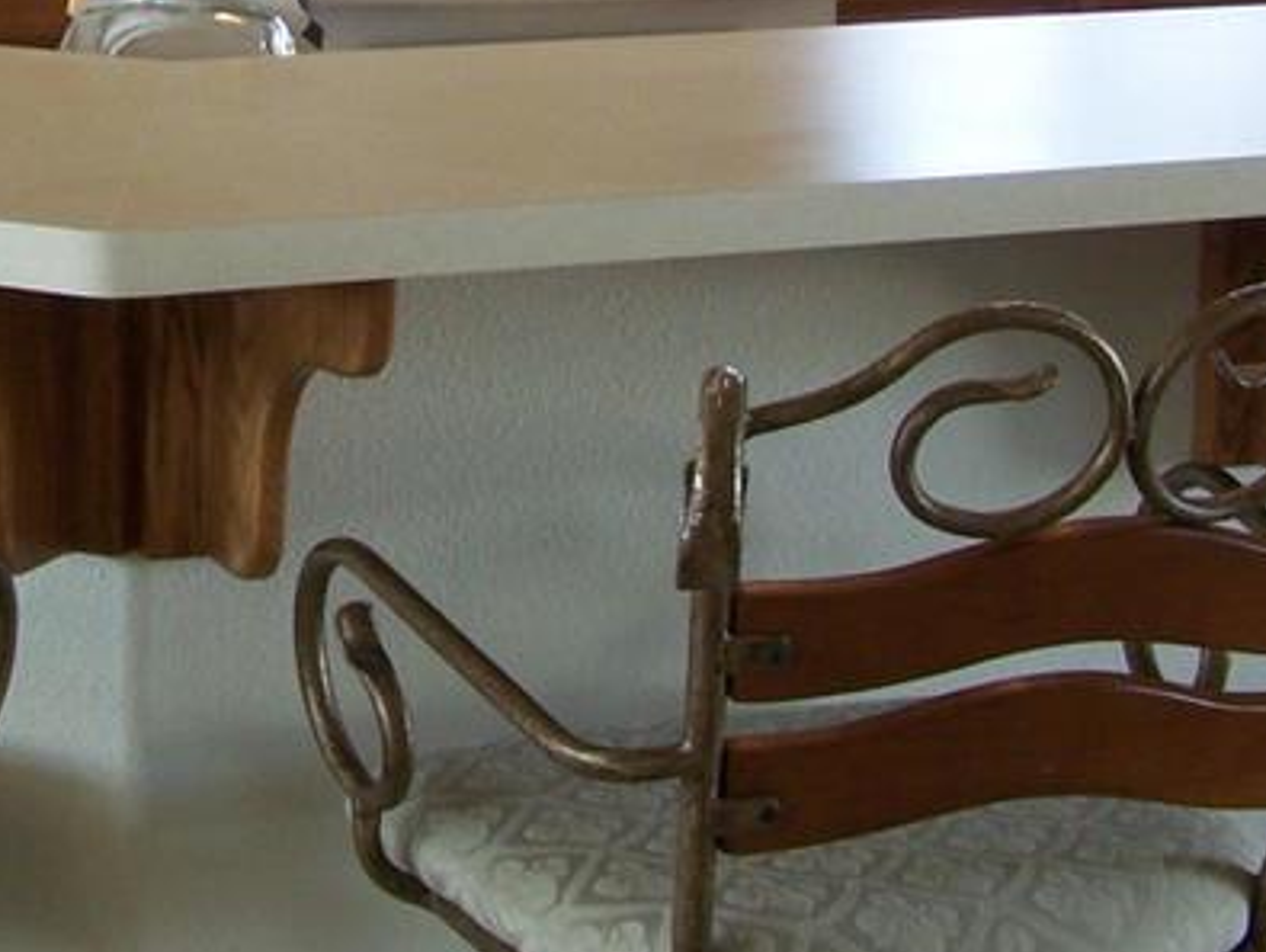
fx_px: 4503
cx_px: 292
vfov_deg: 11.9
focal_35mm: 123
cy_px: -122
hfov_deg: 15.9
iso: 80
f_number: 2.8
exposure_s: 1/30
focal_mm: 6.3
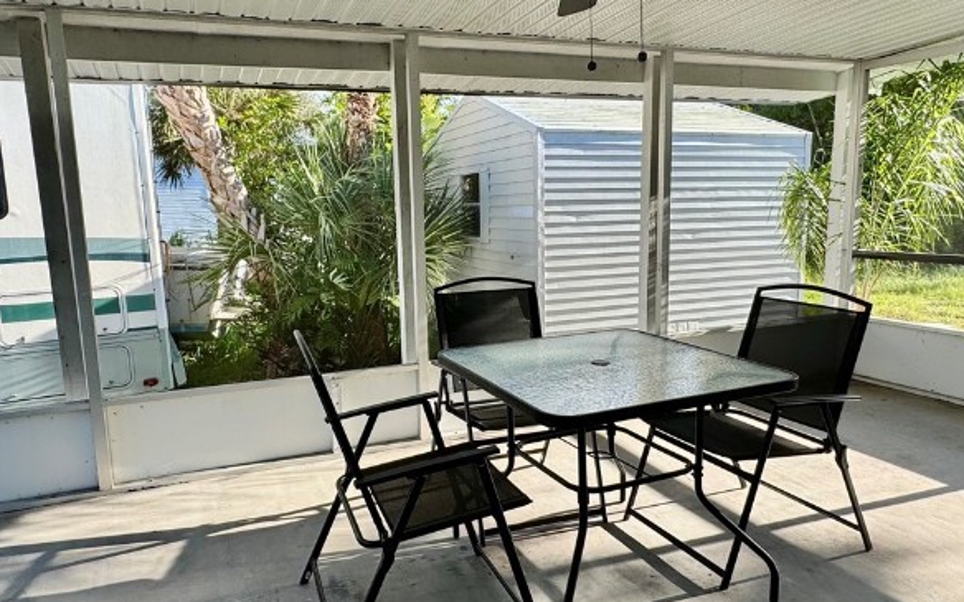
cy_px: 300
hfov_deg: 70.3
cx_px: 442
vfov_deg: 47.6
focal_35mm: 26
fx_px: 683
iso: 40
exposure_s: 1/346
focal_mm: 2.22
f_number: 2.2
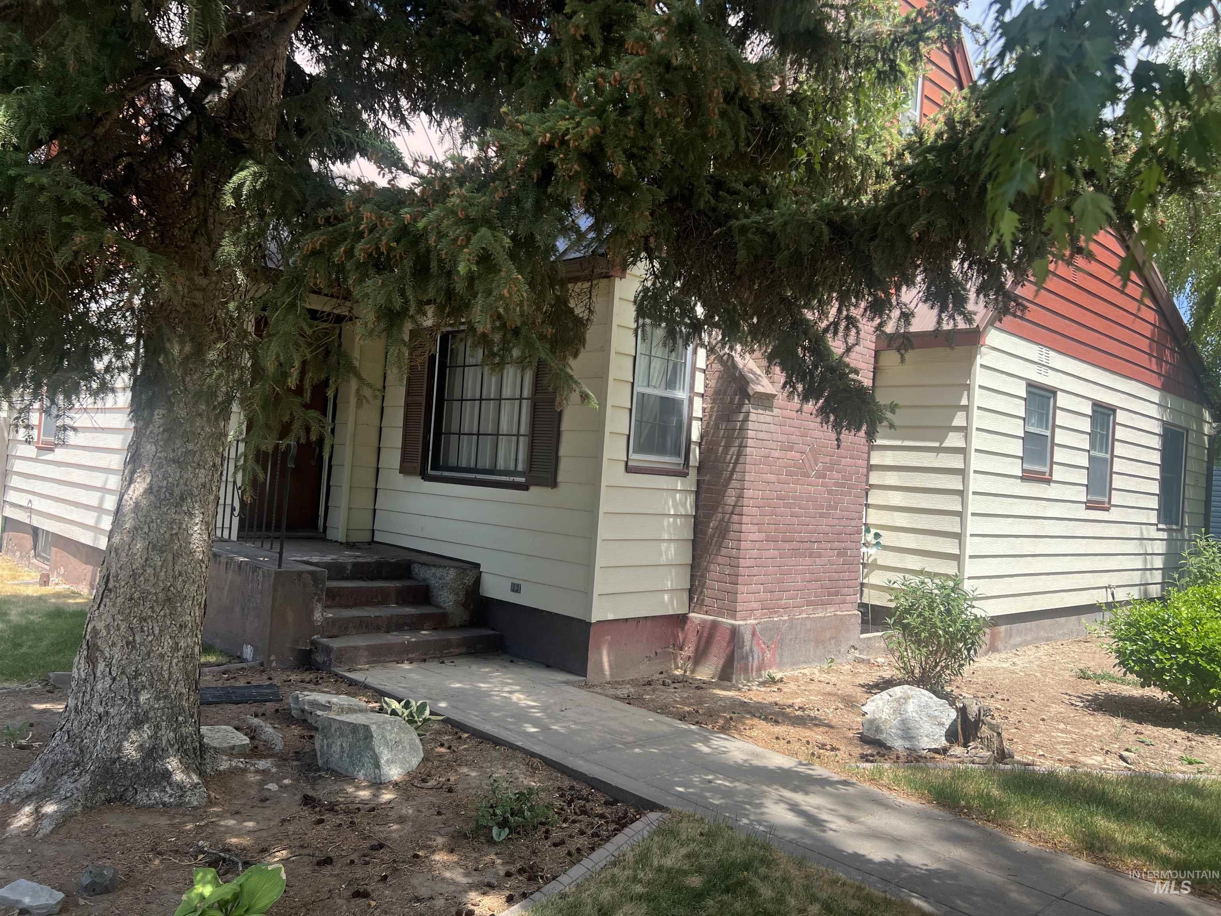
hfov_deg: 67.3
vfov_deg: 53.1
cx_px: 610
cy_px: 458
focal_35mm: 26
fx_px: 917
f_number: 1.5
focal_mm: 5.7
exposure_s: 1/1449
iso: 50
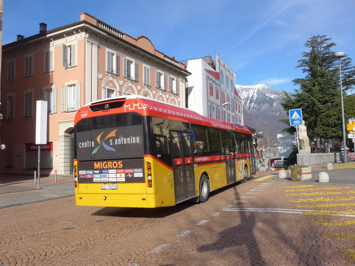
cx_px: 178
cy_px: 133
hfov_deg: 61.7
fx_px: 297
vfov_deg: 48.2
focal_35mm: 29
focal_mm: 6
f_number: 2.8
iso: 80
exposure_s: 1/1600
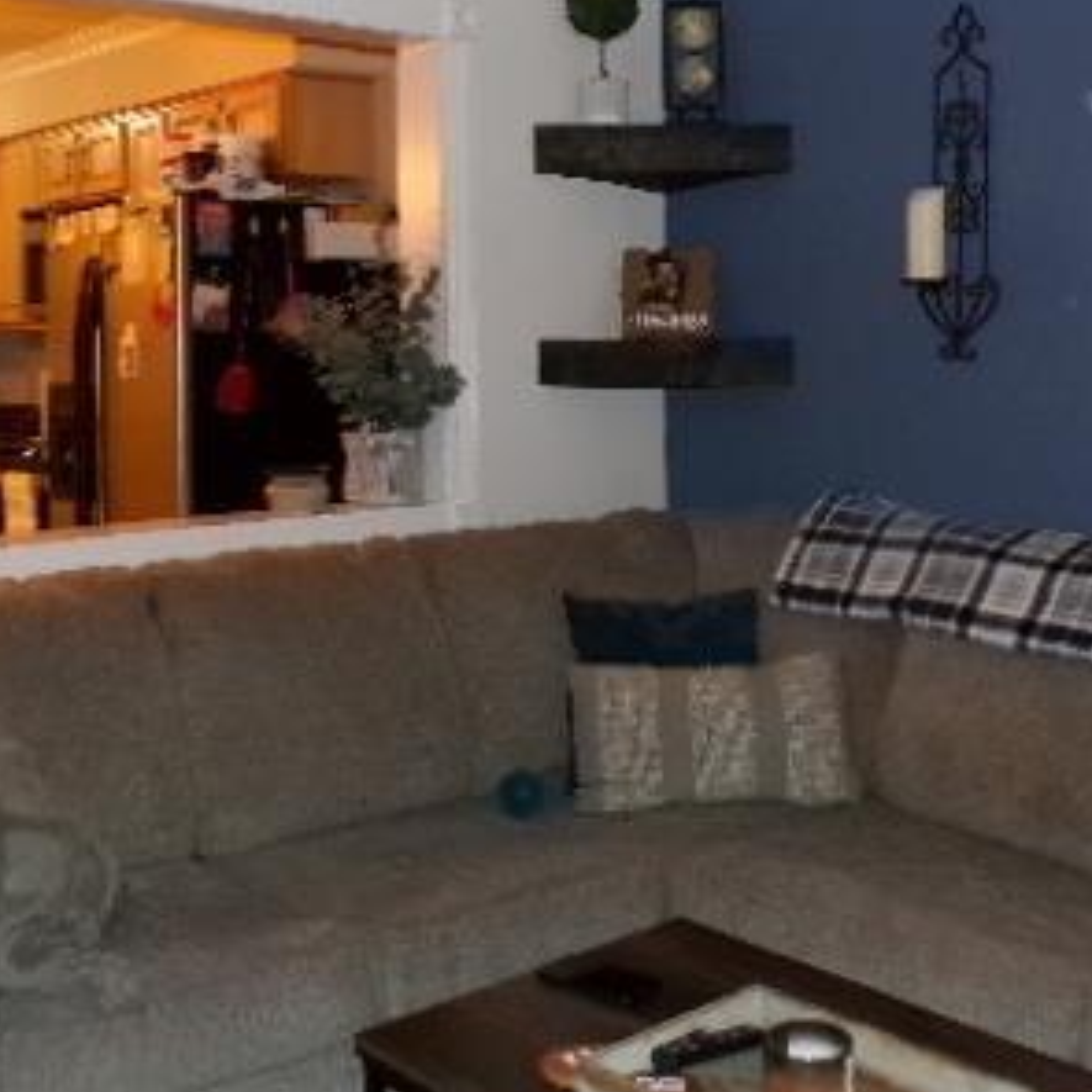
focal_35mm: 46
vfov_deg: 36.7
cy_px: 441
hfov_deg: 36.7
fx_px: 1642
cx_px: 633
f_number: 3
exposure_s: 1/17
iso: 400
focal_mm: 4.3
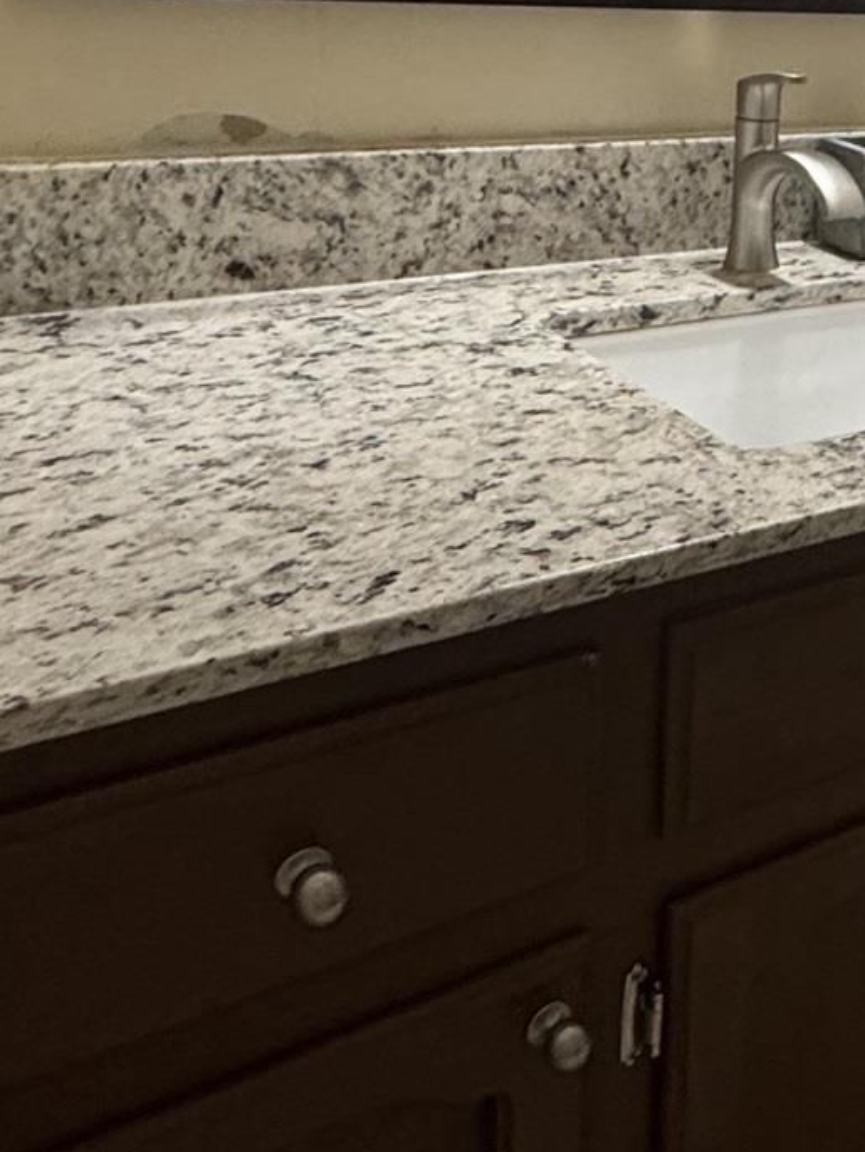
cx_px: 1223
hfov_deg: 25.1
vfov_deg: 39.2
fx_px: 1565
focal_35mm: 47
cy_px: 264
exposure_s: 1/60
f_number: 2.2
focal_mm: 2.22
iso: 400
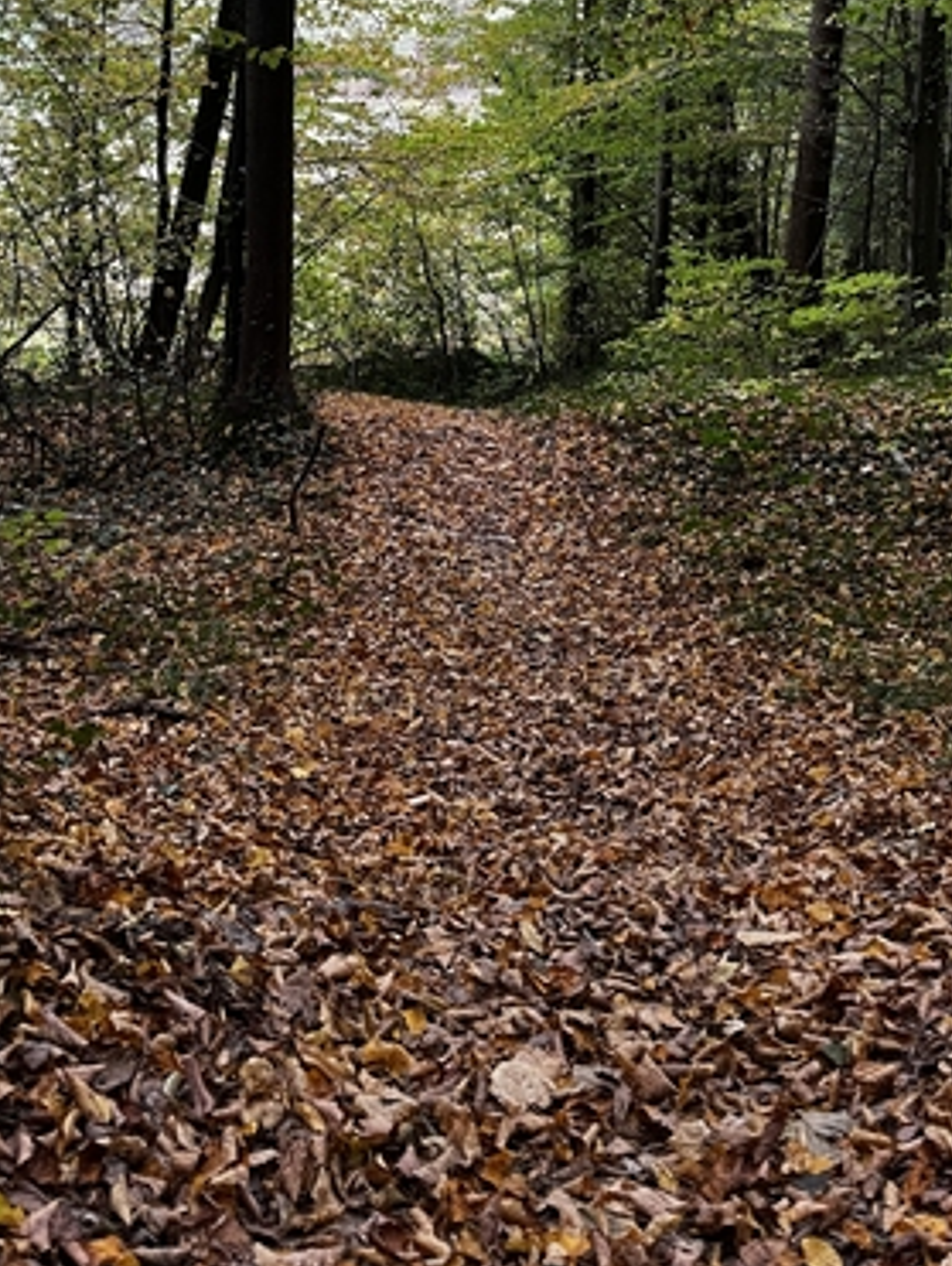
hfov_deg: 34.4
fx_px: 1537
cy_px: 253
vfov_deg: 42.7
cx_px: 409
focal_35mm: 42
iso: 125
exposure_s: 1/67
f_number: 1.6
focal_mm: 5.1
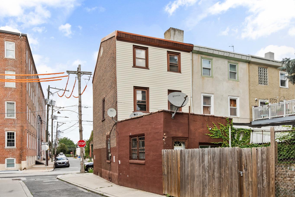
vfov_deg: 53.1
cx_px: 183
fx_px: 197
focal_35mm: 24
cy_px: 96
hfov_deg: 72.6
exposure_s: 1/40
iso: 250
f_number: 9
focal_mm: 16
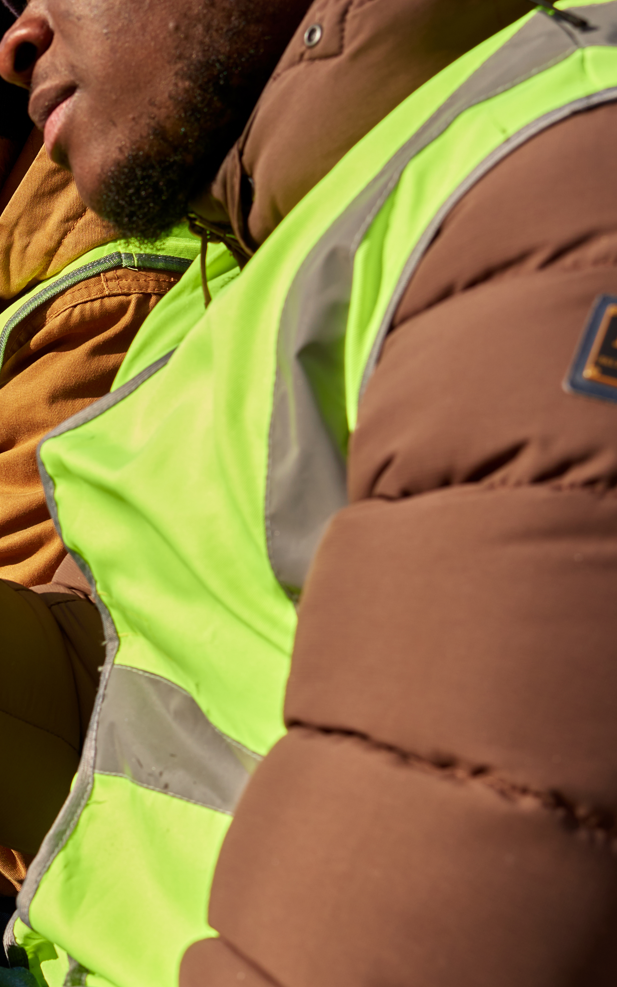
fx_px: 2152
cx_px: -297
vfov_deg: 25.8
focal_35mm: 80
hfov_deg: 15.2
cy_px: 582
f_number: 6.3
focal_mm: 35
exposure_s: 1/400
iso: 100
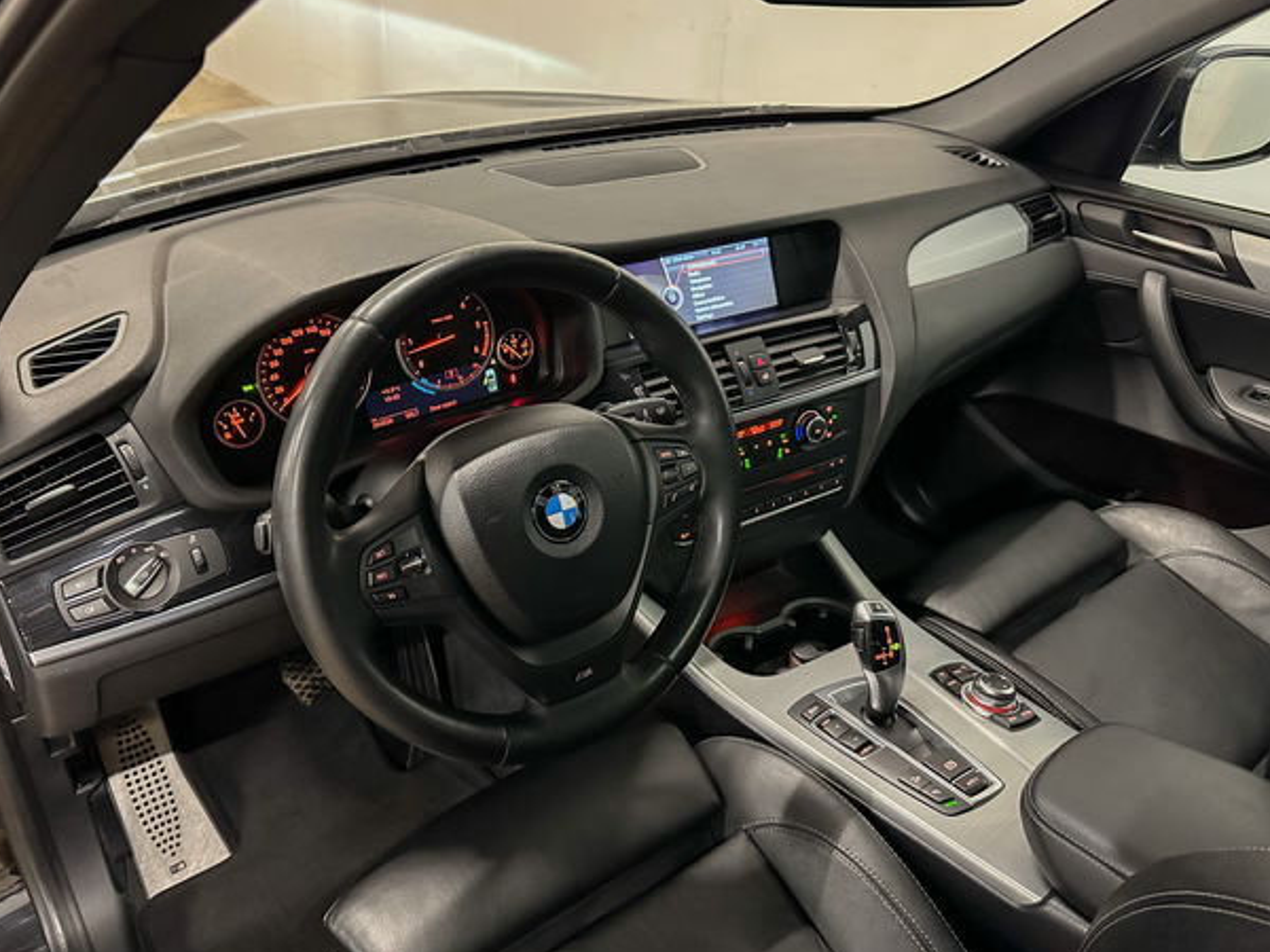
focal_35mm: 26
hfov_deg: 67.2
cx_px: 586
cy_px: 448
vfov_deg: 53.0
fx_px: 954
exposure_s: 1/36
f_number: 1.78
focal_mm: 6.86
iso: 1000
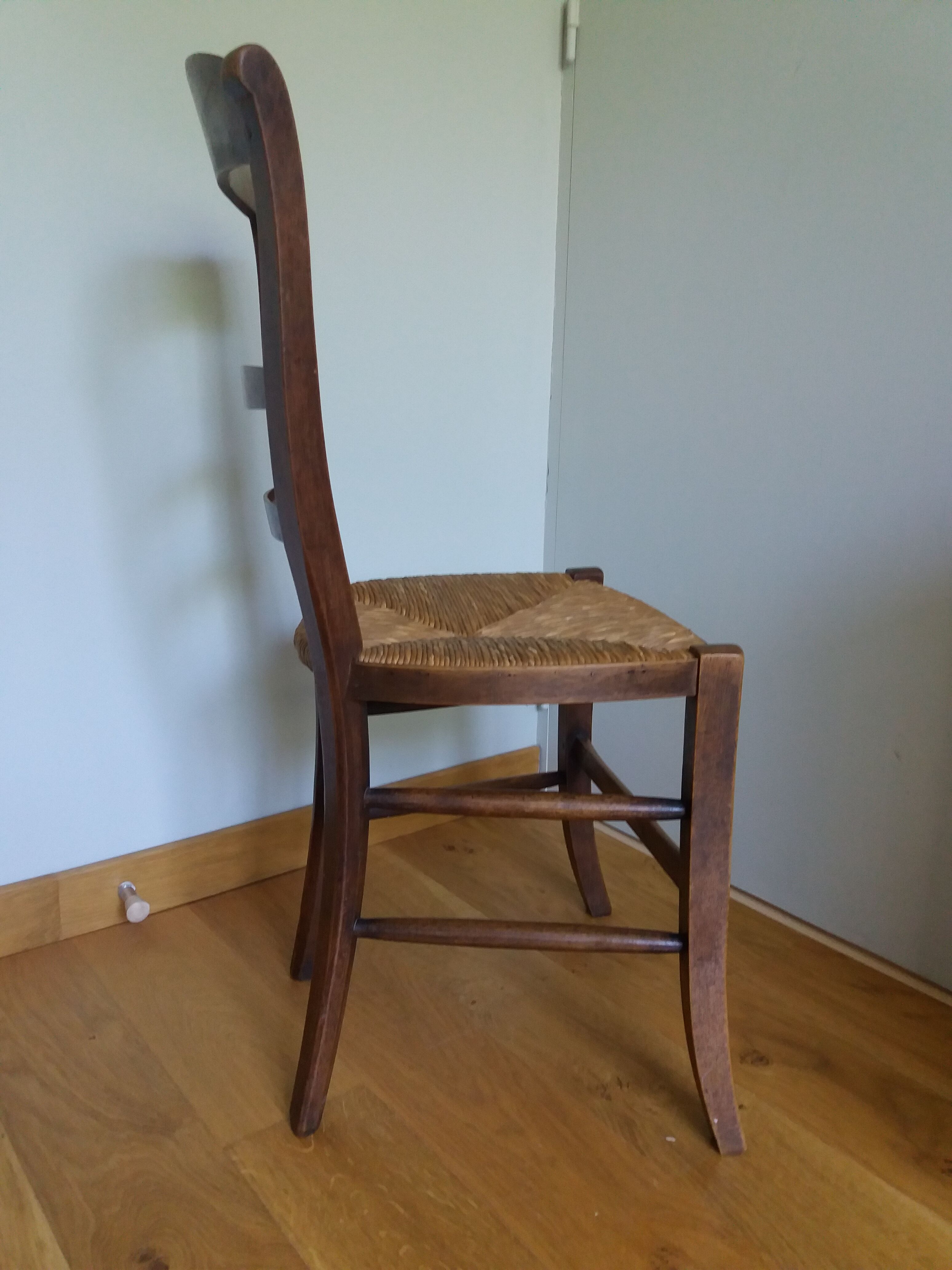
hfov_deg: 49.7
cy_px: 635
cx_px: 476
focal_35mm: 28
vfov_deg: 63.4
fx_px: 1027
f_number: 1.9
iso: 160
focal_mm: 3.7
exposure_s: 1/20
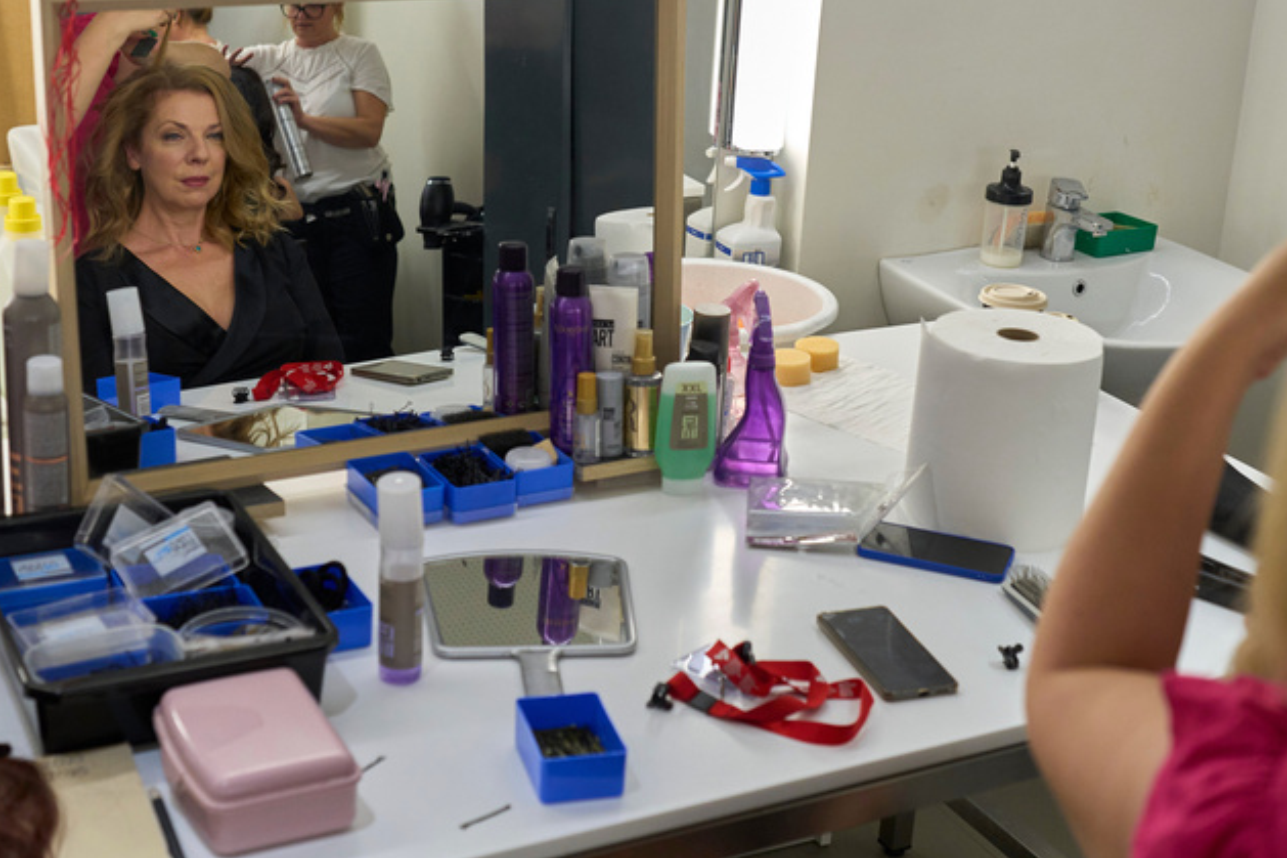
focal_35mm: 57
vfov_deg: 23.7
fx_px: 2037
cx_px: 675
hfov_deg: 35.1
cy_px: 335
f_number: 3.5
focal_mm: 35
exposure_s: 1/320
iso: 1600
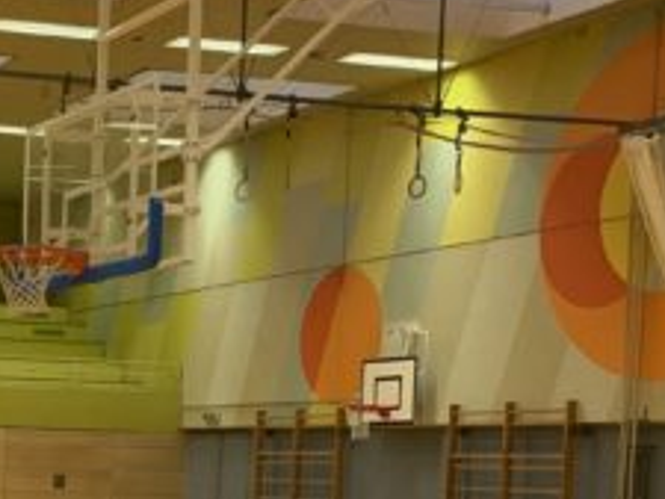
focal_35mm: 85
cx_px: -247
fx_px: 1634
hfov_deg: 20.6
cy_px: 533
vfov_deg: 16.9
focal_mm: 4.25
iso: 80
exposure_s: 1/121
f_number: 1.8
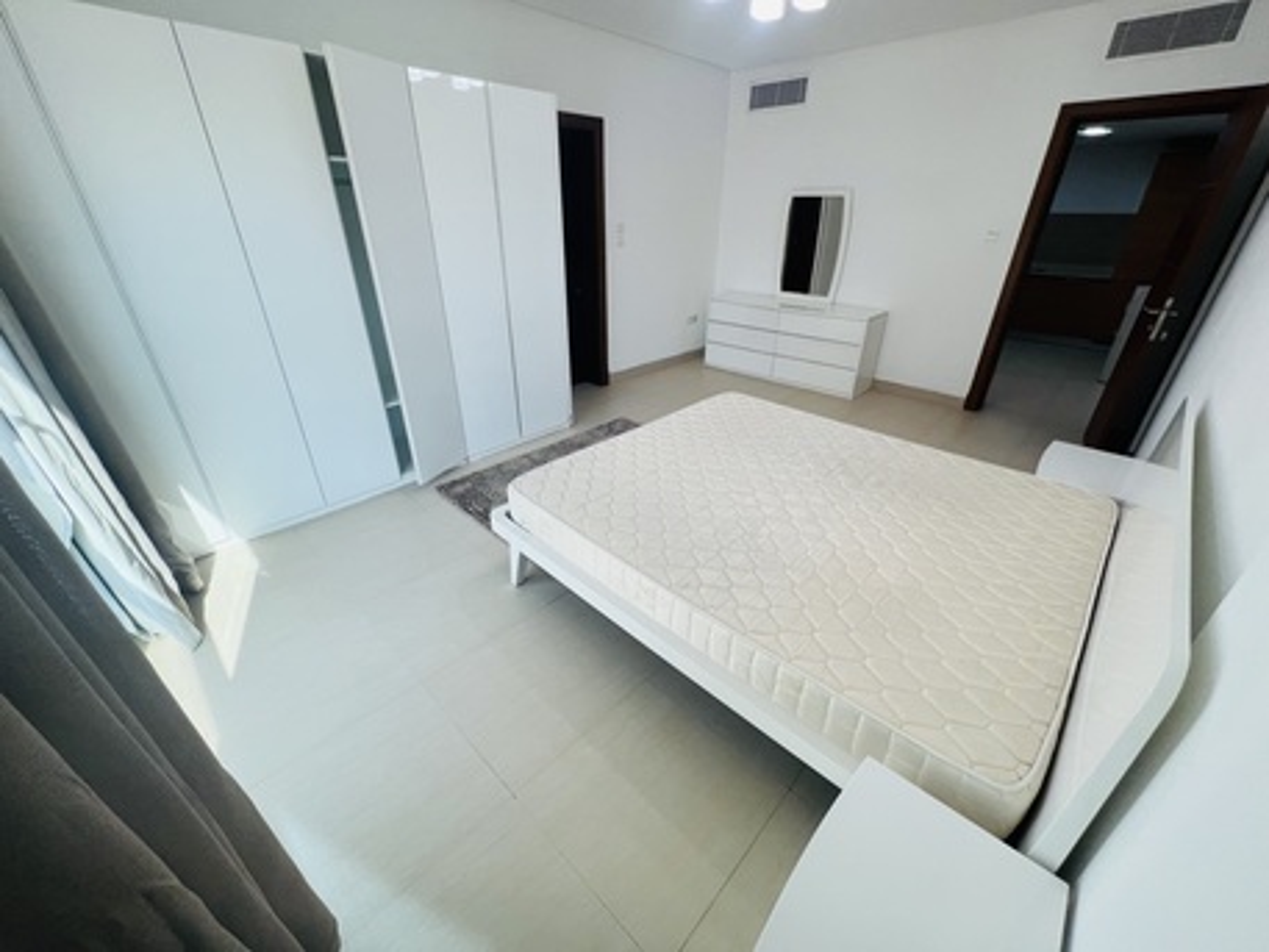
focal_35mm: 13
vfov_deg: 89.9
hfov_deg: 106.2
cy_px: 476
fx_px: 477
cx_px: 634
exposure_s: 1/100
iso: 80
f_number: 1.8
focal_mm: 1.57
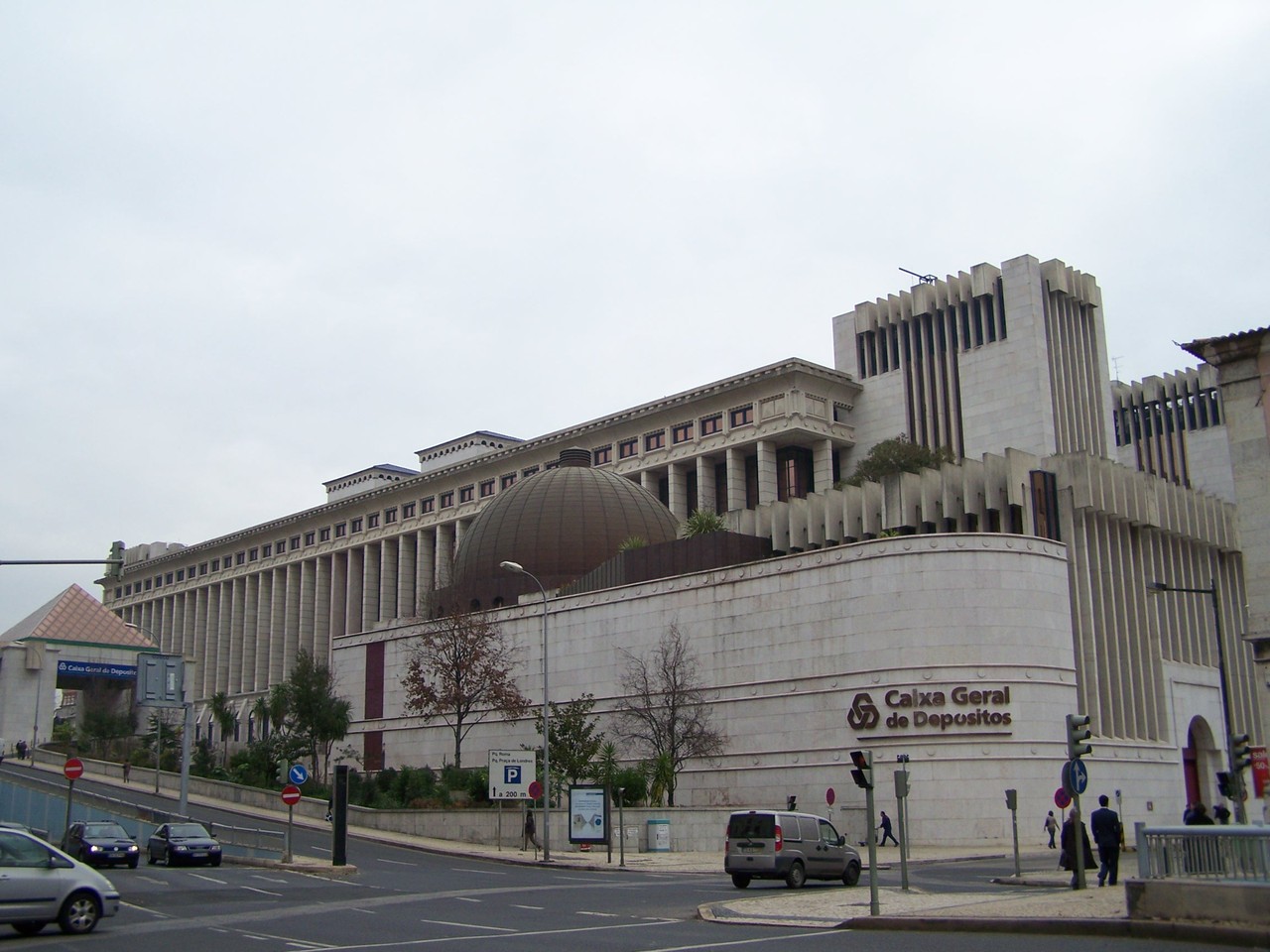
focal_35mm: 38
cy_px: 476
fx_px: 1394
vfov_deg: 37.7
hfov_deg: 49.0
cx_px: 635
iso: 80
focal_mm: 6.3
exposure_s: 1/800
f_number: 2.8
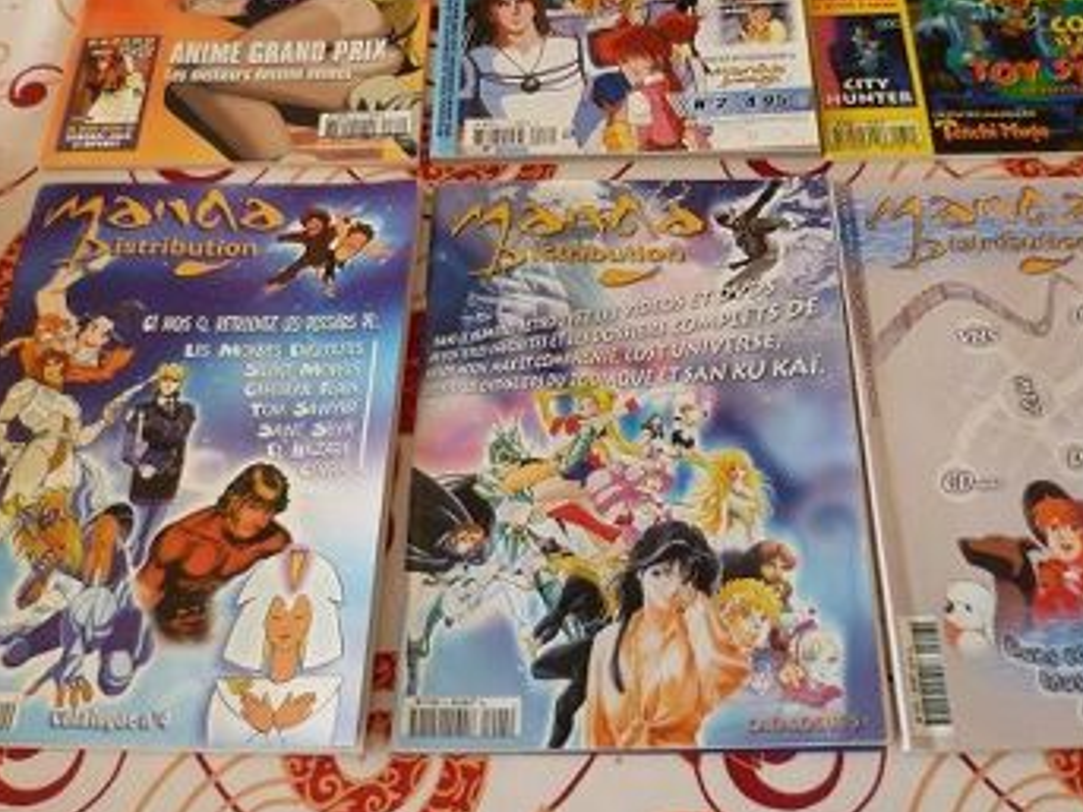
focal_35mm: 42
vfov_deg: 33.9
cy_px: 253
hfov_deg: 44.7
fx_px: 1314
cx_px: 619
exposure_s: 1/40
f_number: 2.9
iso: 80
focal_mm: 5.4
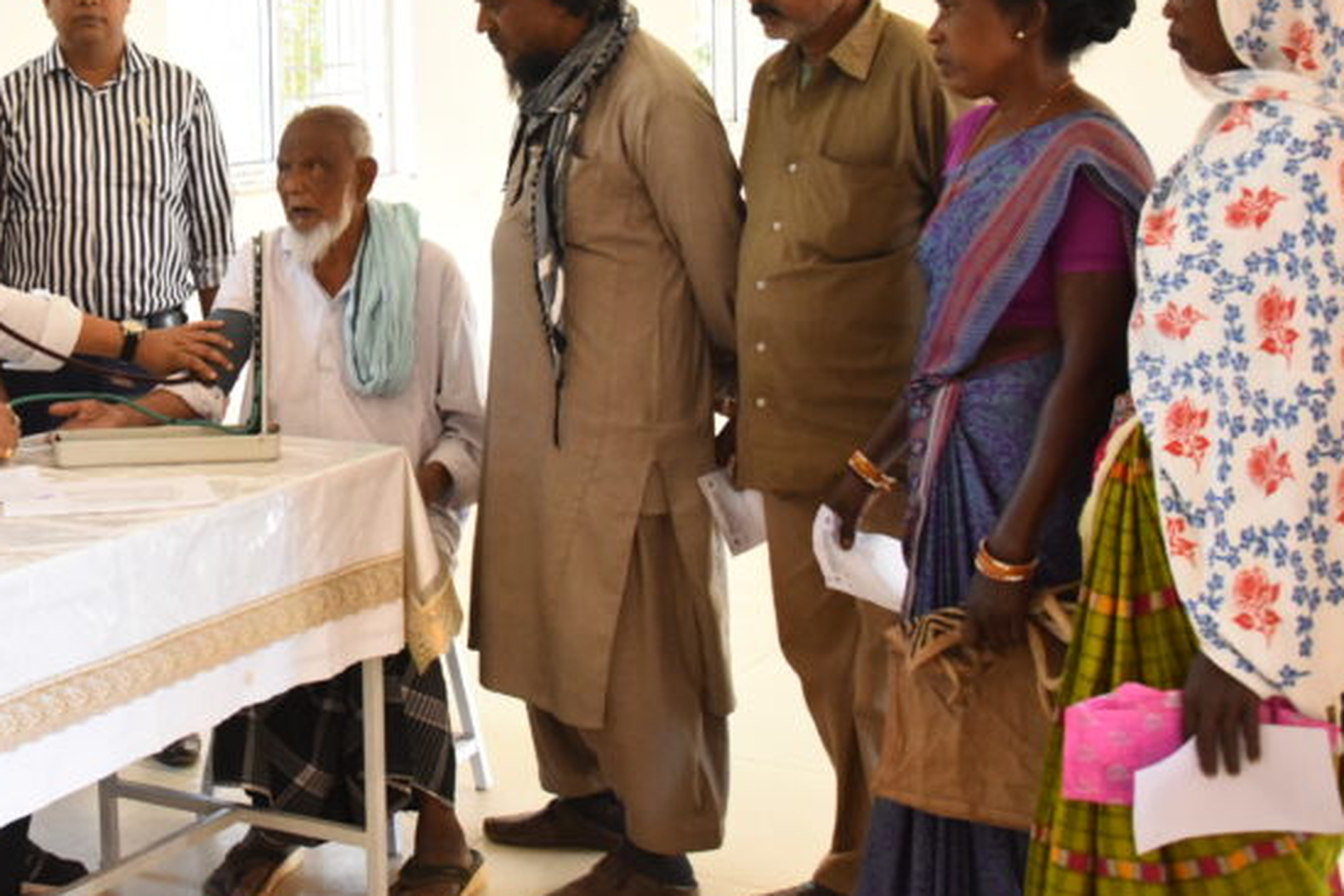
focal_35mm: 56
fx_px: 2091
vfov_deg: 23.8
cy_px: 185
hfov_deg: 34.4
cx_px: 245
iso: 5000
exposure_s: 1/125
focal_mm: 32
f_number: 6.3
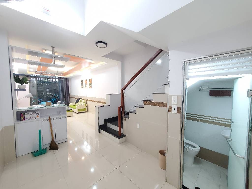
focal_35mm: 13
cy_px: 94
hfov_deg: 106.2
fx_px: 95
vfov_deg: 89.9
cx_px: 126
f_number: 2.2
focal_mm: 1.8
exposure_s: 1/50
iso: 320
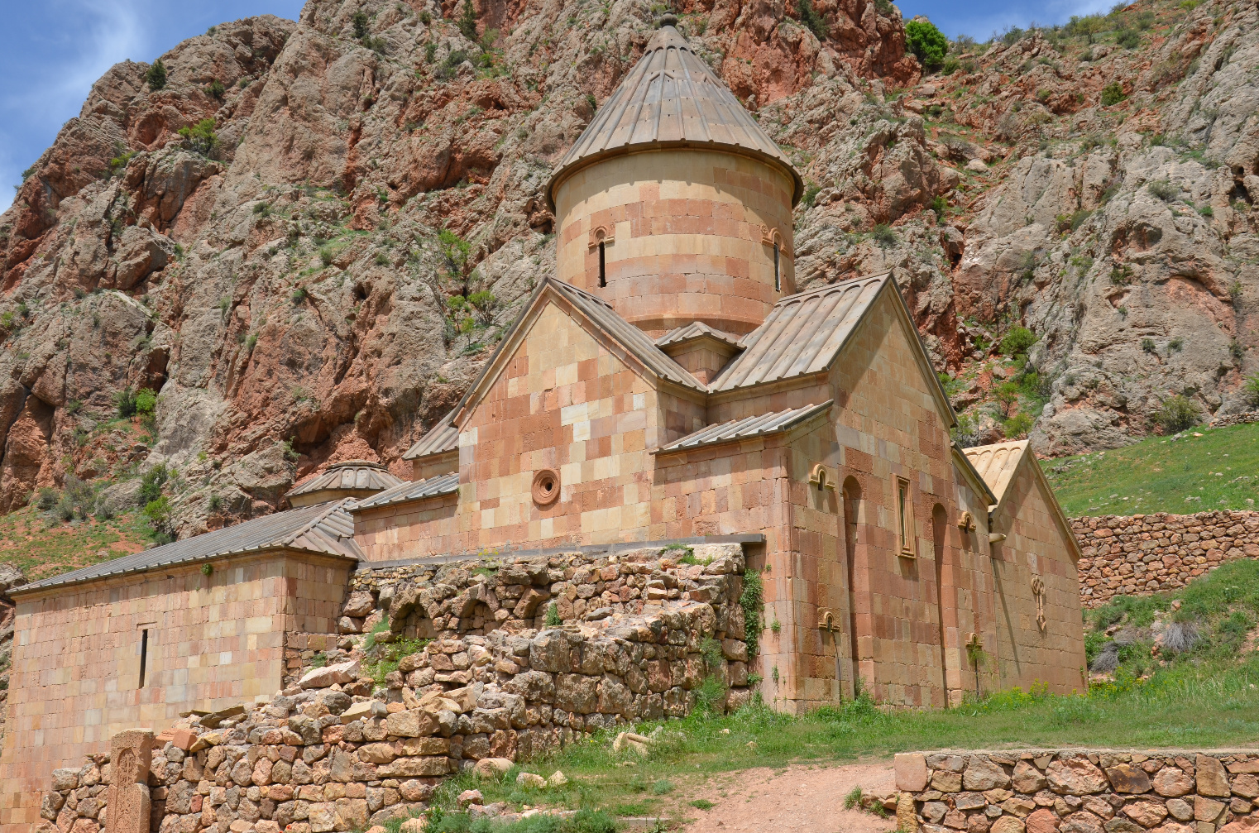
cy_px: 425
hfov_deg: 47.5
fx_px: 1430
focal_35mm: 41
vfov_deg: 32.5
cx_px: 612
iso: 100
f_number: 8
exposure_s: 1/250
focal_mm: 26
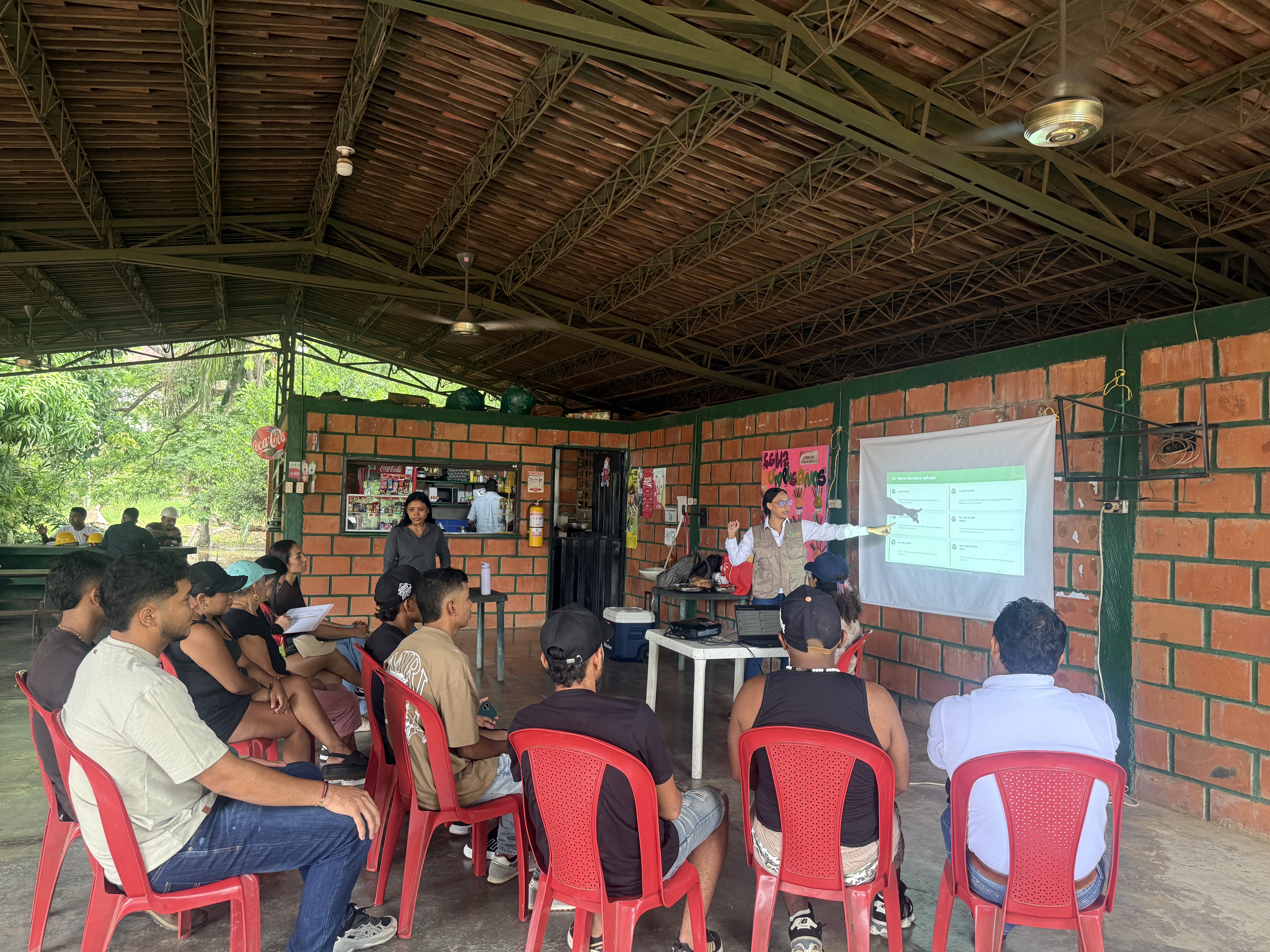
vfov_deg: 56.8
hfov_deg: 71.6
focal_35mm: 24
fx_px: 881
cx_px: 635
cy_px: 476
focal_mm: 6.76
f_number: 1.78
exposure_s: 1/60
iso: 200
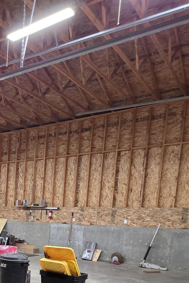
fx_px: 291
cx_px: -66
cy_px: 245
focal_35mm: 37
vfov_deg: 47.5
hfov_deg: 28.5
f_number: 1.9
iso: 250
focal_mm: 2.2
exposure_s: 1/60
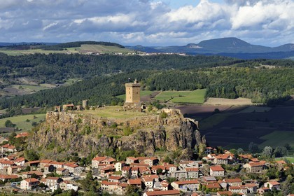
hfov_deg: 17.1
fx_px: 980
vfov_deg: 11.4
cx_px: 147
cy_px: 98
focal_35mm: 120
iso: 200
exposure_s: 1/250
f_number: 13
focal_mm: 120
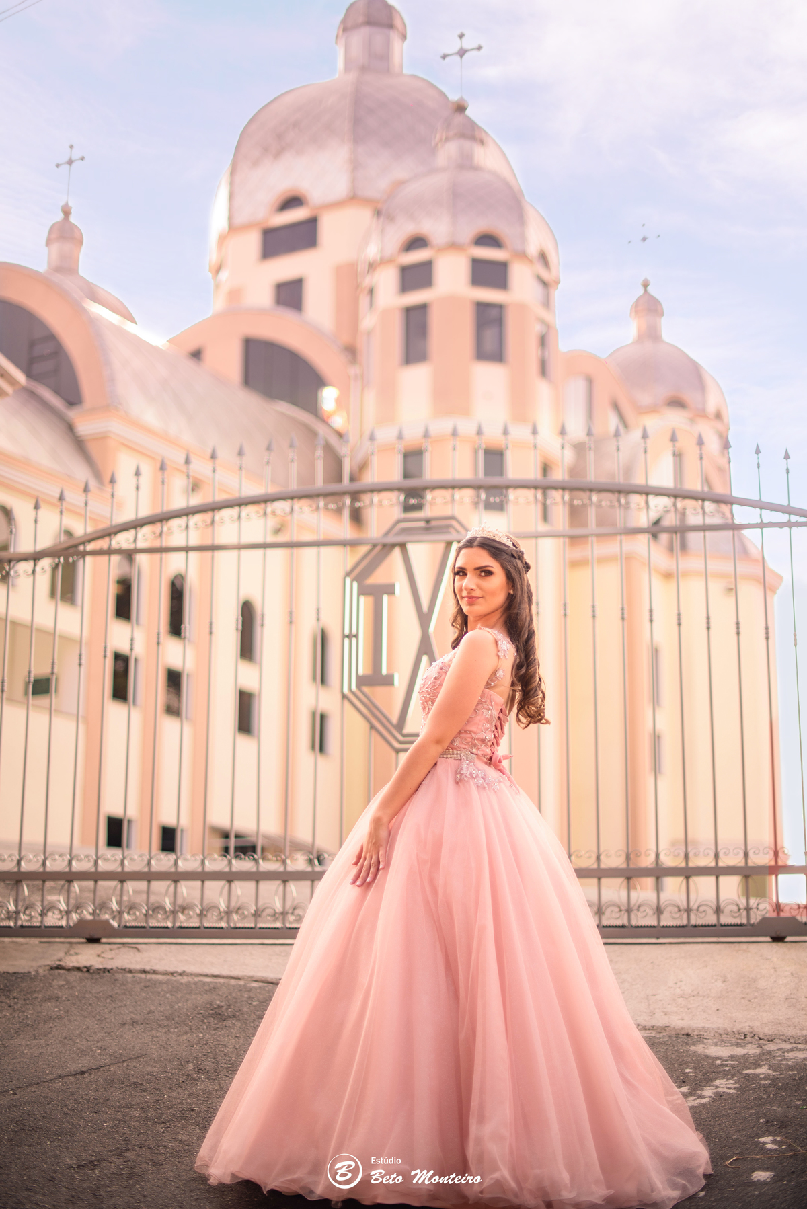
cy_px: 604
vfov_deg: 39.6
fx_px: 1680
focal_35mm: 50
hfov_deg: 27.0
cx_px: 404
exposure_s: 1/1000
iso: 100
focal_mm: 50
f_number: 1.4
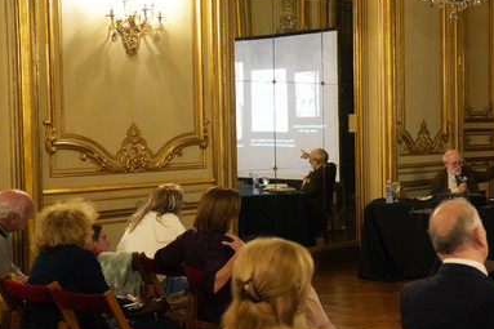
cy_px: 157
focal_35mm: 64
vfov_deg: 21.2
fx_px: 878
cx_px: 455
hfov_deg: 29.9
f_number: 2.8
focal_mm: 34
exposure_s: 1/250
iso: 10000
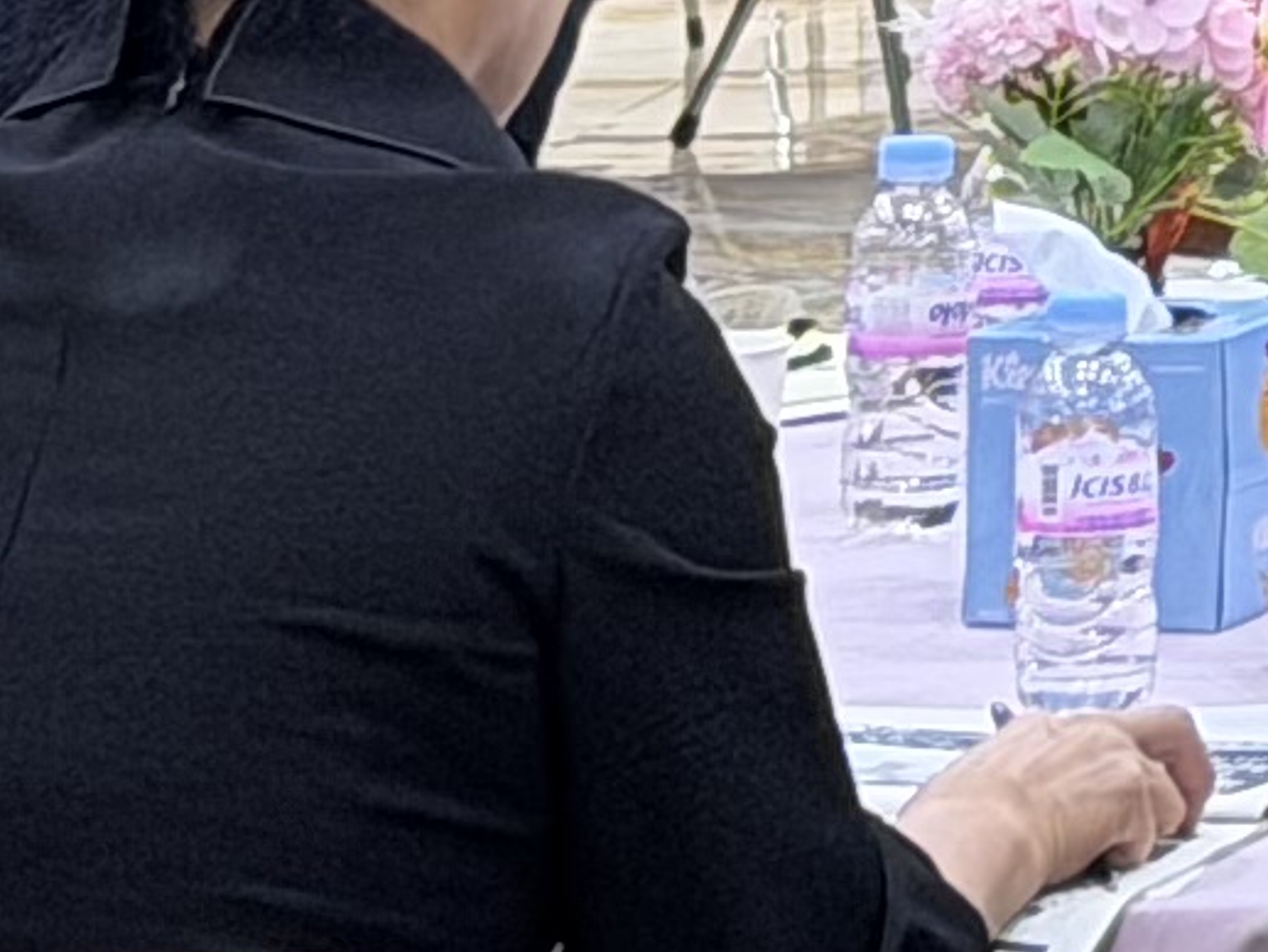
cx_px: 3951
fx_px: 13703
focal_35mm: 374
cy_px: -2024
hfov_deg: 5.0
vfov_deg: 3.8
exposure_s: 1/60
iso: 100
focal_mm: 6.76
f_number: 1.78
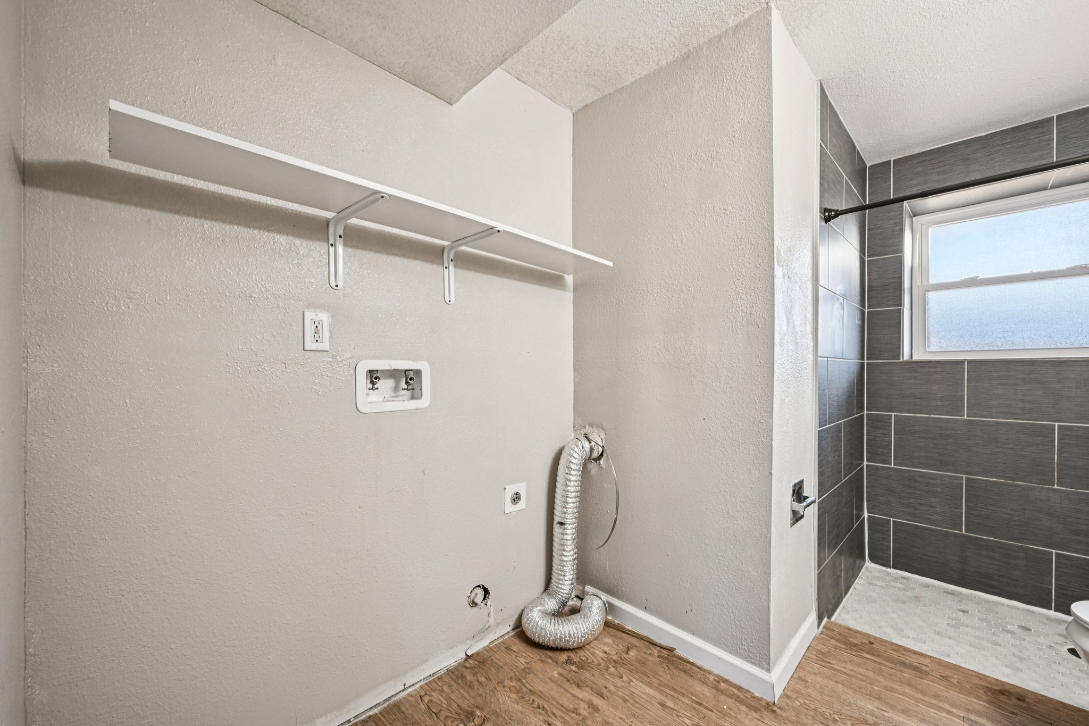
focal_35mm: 14
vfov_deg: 81.2
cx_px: 544
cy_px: 363
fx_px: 423
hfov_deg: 104.3
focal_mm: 14
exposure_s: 1/13
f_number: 11
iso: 400
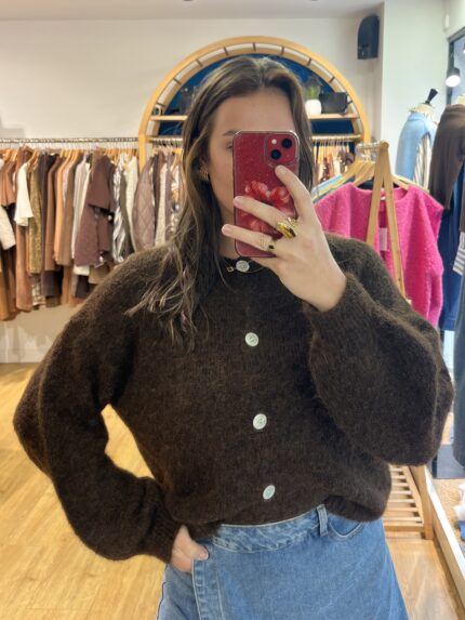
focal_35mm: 26
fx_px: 466
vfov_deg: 67.3
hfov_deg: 53.1
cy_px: 310
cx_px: 232
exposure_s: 1/110
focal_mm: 5.1
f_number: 1.6
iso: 125
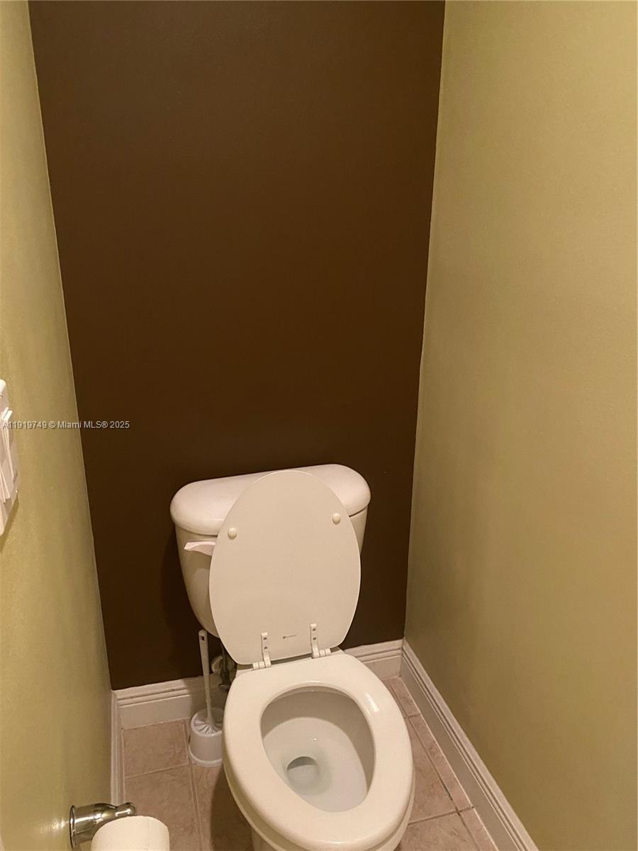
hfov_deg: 53.1
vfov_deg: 67.3
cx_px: 319
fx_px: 639
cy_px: 426
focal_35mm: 26
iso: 400
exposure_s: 1/40
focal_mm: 4.25
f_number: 1.8
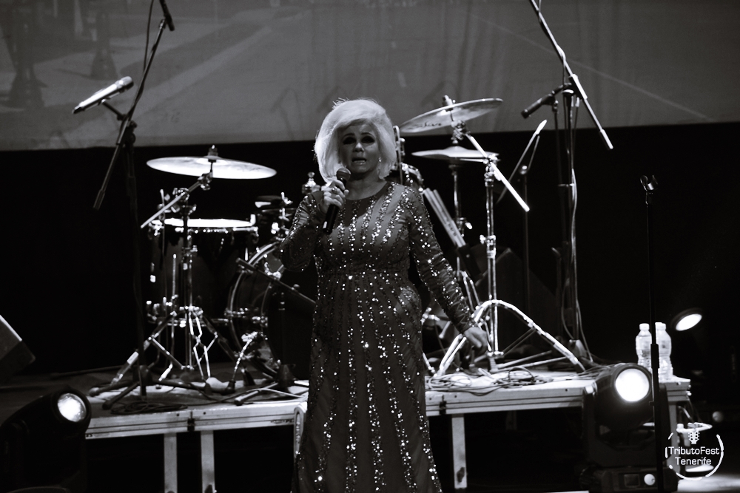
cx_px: 370
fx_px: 5088
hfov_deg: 8.3
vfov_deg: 5.6
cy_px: 246
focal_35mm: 248
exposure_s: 1/200
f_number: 5
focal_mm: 165
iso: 1000
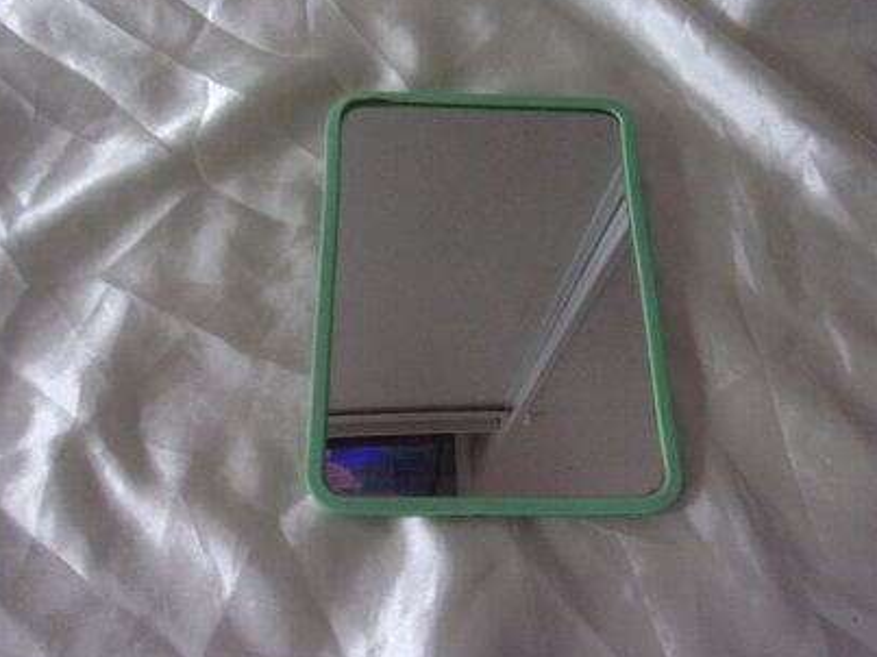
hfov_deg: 56.8
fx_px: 810
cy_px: 290
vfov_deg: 44.1
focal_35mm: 32
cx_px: 446
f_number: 3.9
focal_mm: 5.1
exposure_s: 1/21
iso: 400
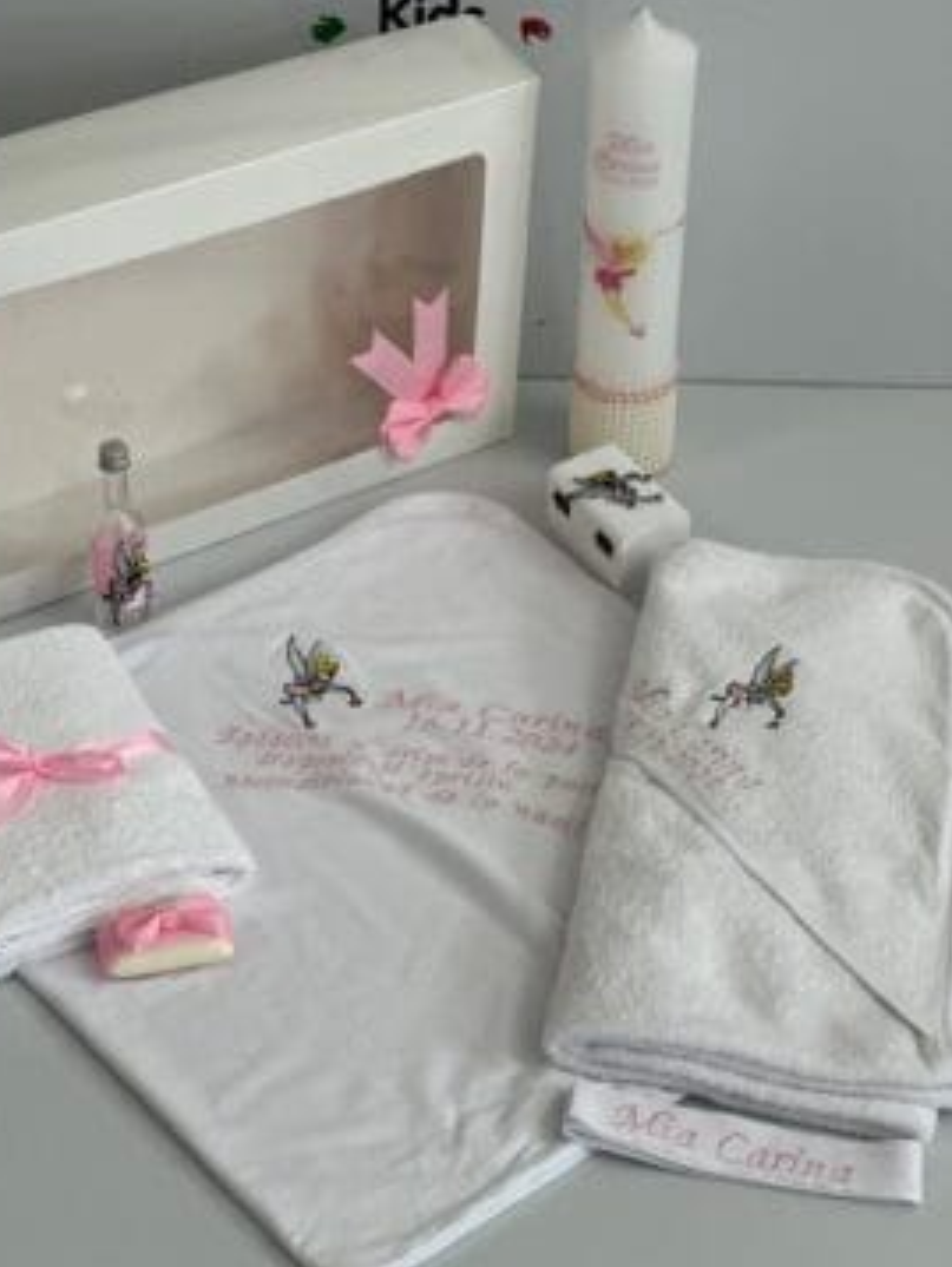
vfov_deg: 22.7
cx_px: 425
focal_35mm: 86
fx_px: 3150
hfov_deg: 17.2
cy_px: 566
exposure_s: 1/100
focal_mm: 9
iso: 50
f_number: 2.8
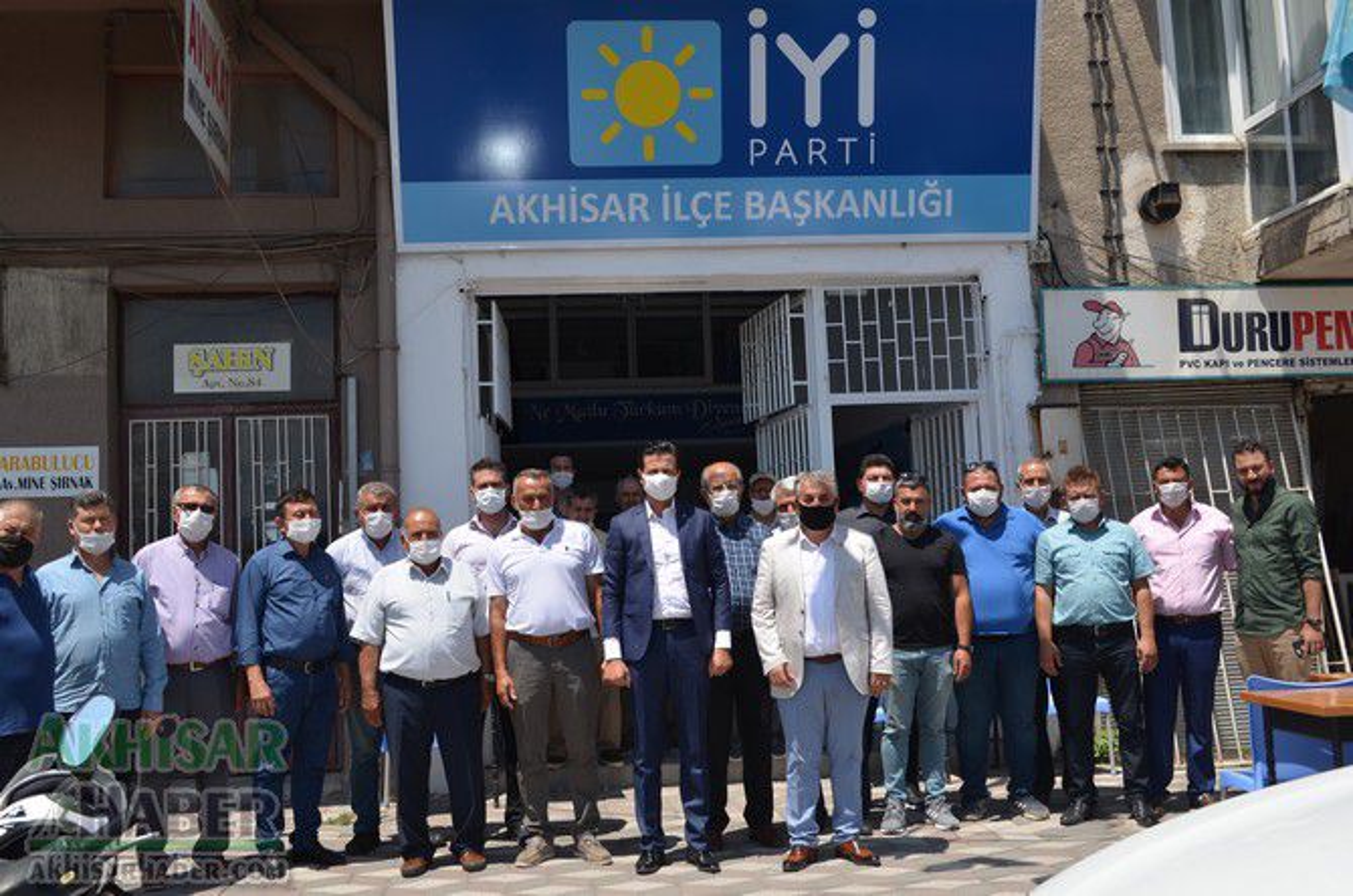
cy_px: 448
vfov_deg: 34.1
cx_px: 676
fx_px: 1463
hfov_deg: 49.6
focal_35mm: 39
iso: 100
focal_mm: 26
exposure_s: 1/250
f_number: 8
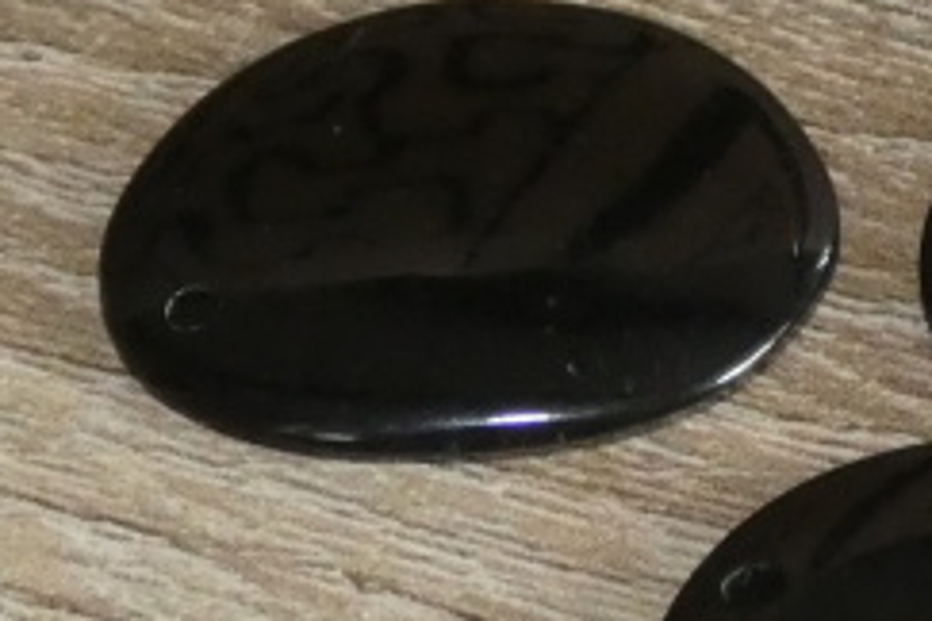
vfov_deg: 10.5
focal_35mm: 130
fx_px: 3365
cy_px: 50
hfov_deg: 15.3
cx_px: 1093
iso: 800
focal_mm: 6.8
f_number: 3.5
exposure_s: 1/125
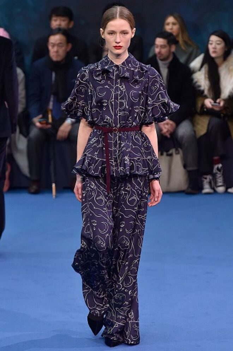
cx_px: 116
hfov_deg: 7.8
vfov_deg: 11.8
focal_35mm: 175
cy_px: 176
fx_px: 1702
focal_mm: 175
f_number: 5
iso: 2000
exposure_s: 1/640
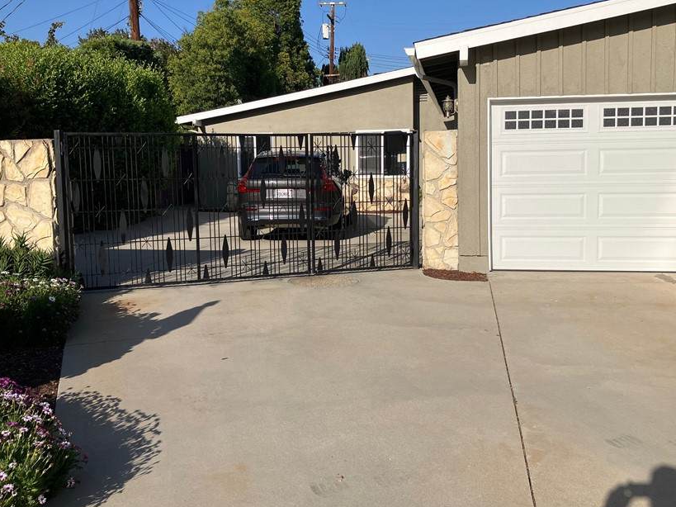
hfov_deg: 52.6
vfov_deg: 40.7
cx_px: 326
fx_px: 683
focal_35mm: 35
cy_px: 237
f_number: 1.8
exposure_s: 1/3472
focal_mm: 3.99
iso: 32
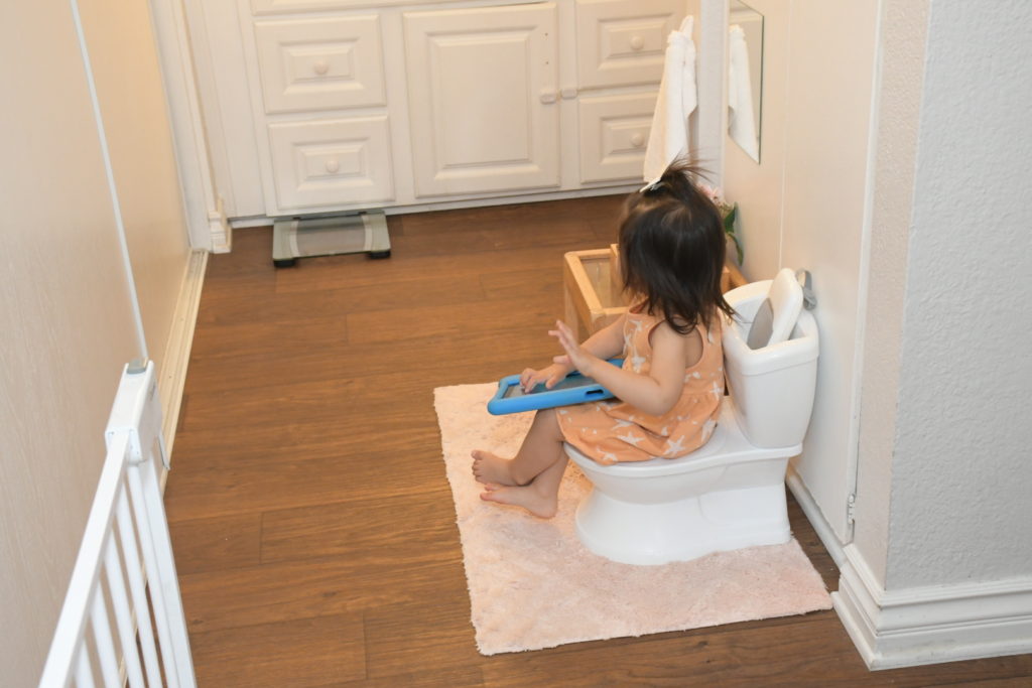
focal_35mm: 51
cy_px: 344
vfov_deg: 26.5
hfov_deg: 38.9
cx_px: 516
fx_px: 1462
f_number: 9
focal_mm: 34
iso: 2500
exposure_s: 1/80
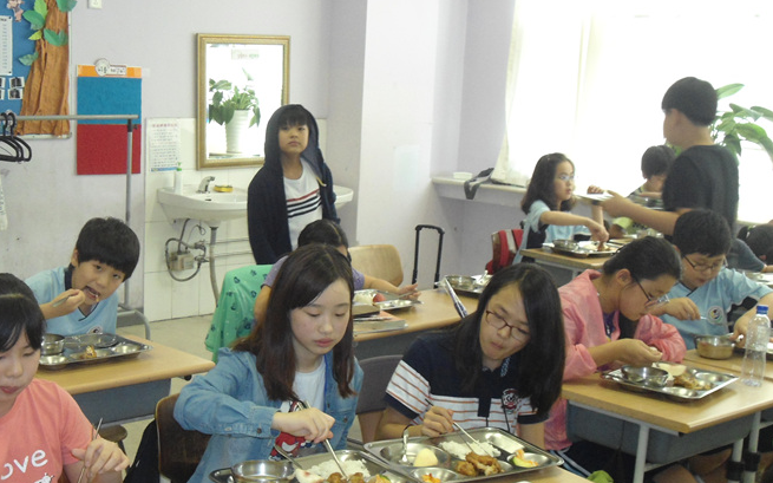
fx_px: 1200
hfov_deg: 35.6
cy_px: 314
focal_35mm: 57
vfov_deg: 22.7
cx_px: 304
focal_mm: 7.9
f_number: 3.5
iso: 400
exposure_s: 1/50
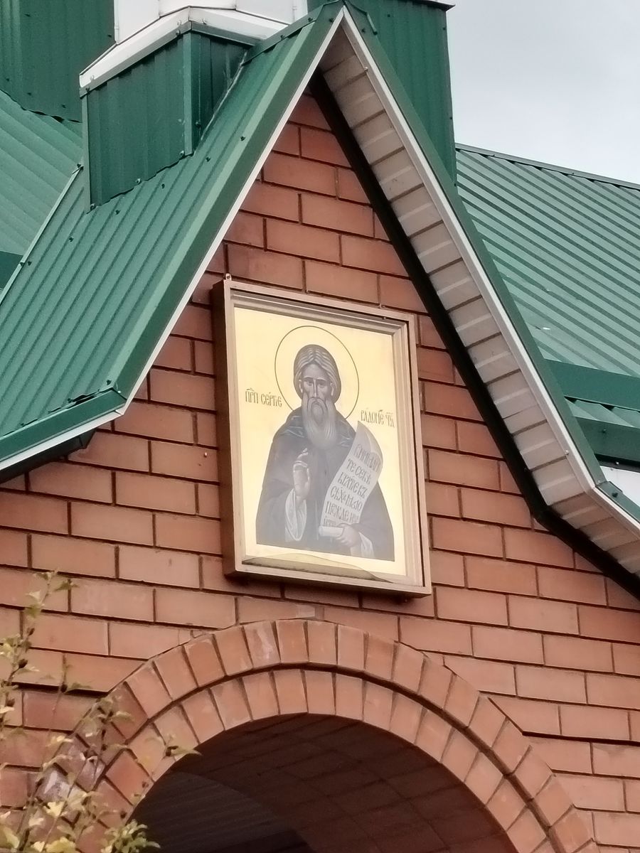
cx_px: 320
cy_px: 426
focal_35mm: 129
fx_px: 3180
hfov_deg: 11.5
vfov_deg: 15.3
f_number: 1.75
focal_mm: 5.25
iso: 100
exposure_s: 1/111
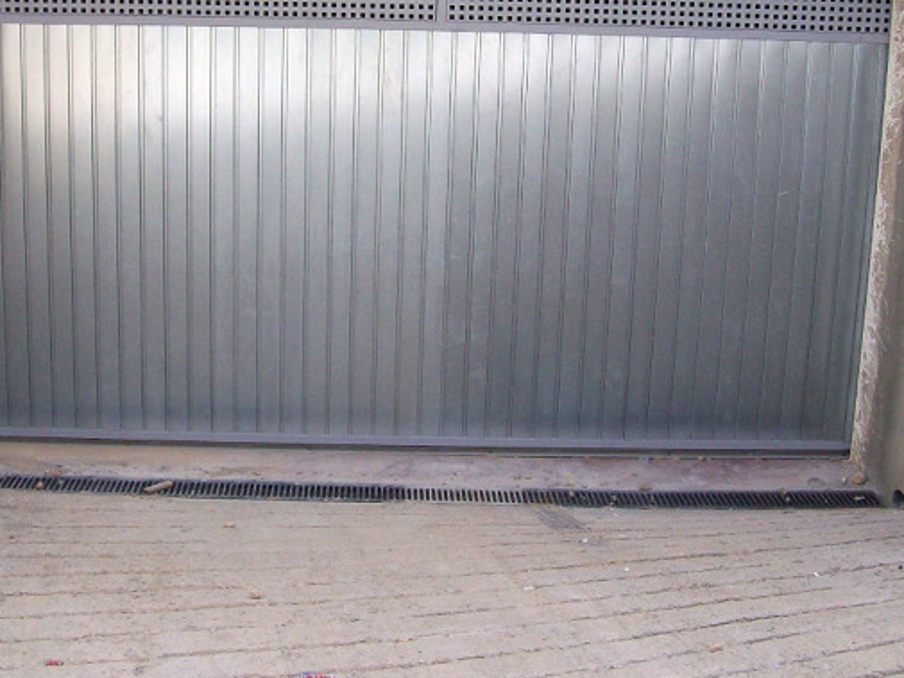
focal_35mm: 57
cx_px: 380
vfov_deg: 25.4
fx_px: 1489
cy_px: 191
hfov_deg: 33.7
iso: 80
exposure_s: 1/308
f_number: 4.8
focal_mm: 6
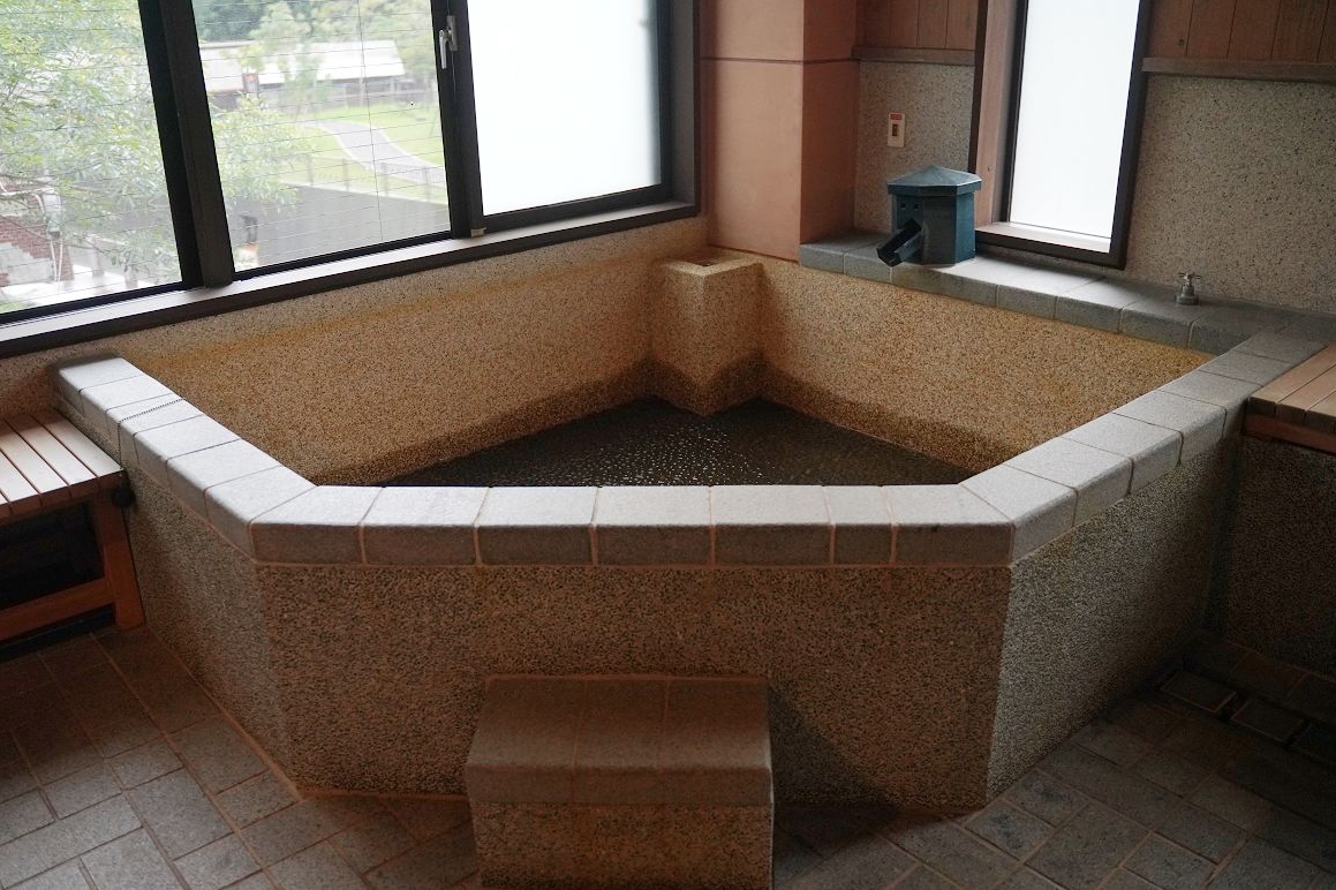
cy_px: 442
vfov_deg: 44.9
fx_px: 1076
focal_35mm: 29
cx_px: 656
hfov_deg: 63.7
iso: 2500
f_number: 2.8
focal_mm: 28
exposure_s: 1/160
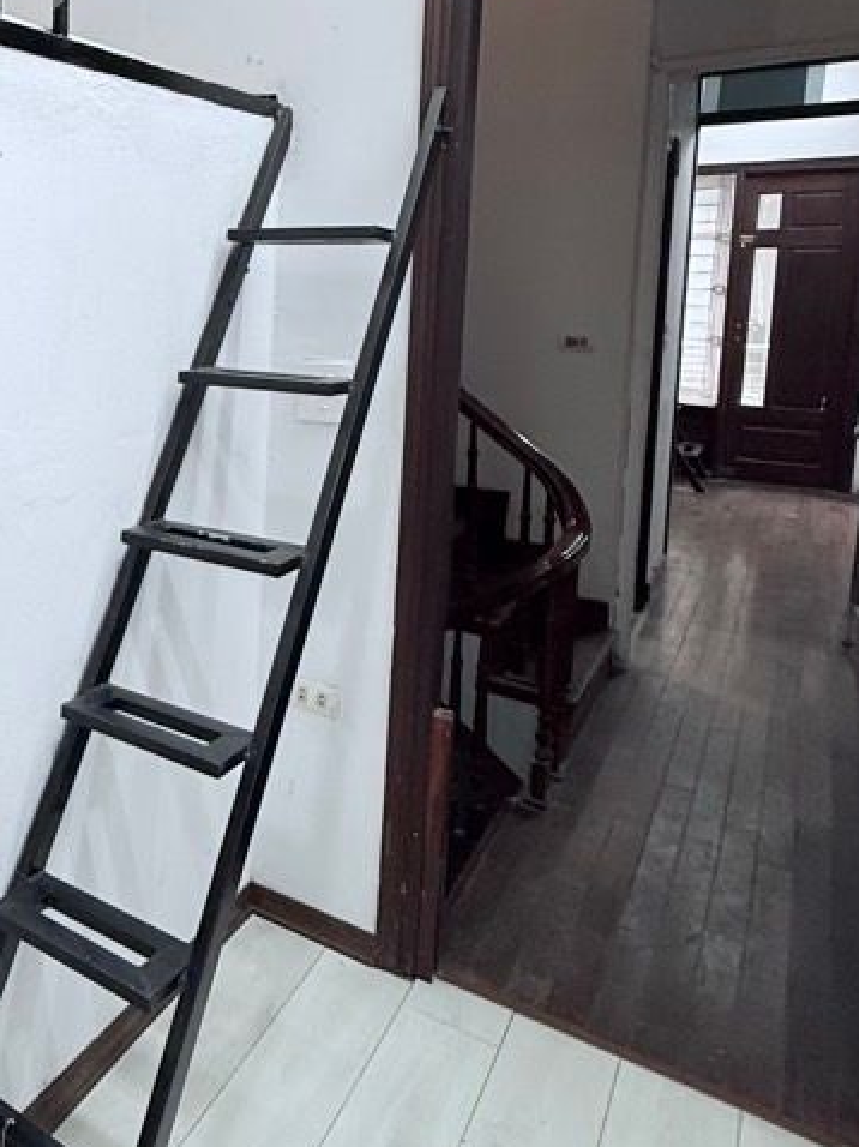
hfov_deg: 39.8
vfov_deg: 58.8
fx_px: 993
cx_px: -41
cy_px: 391
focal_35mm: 30
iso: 200
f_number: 2.2
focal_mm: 2.22
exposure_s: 1/100
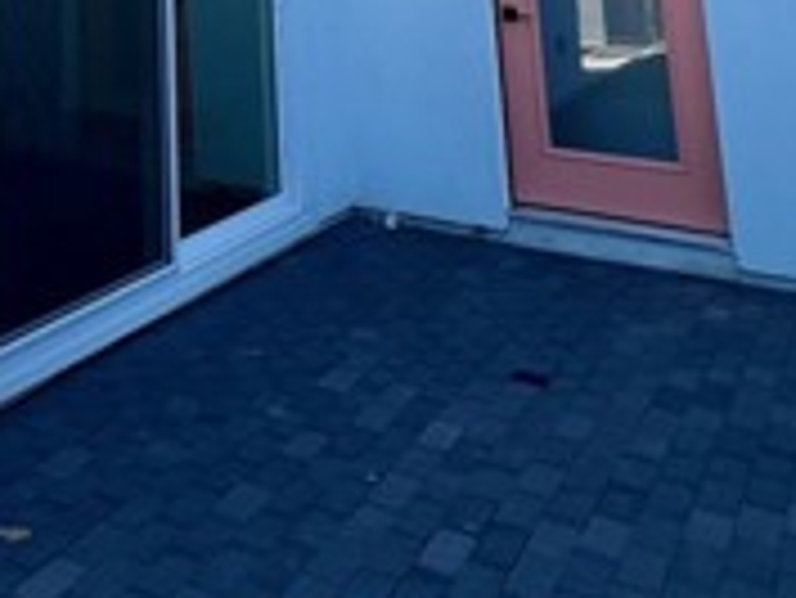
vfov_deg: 23.1
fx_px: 1082
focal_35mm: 47
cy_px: -364
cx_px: 31
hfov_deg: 36.9
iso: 32
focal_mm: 1.57
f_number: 1.8
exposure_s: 1/558
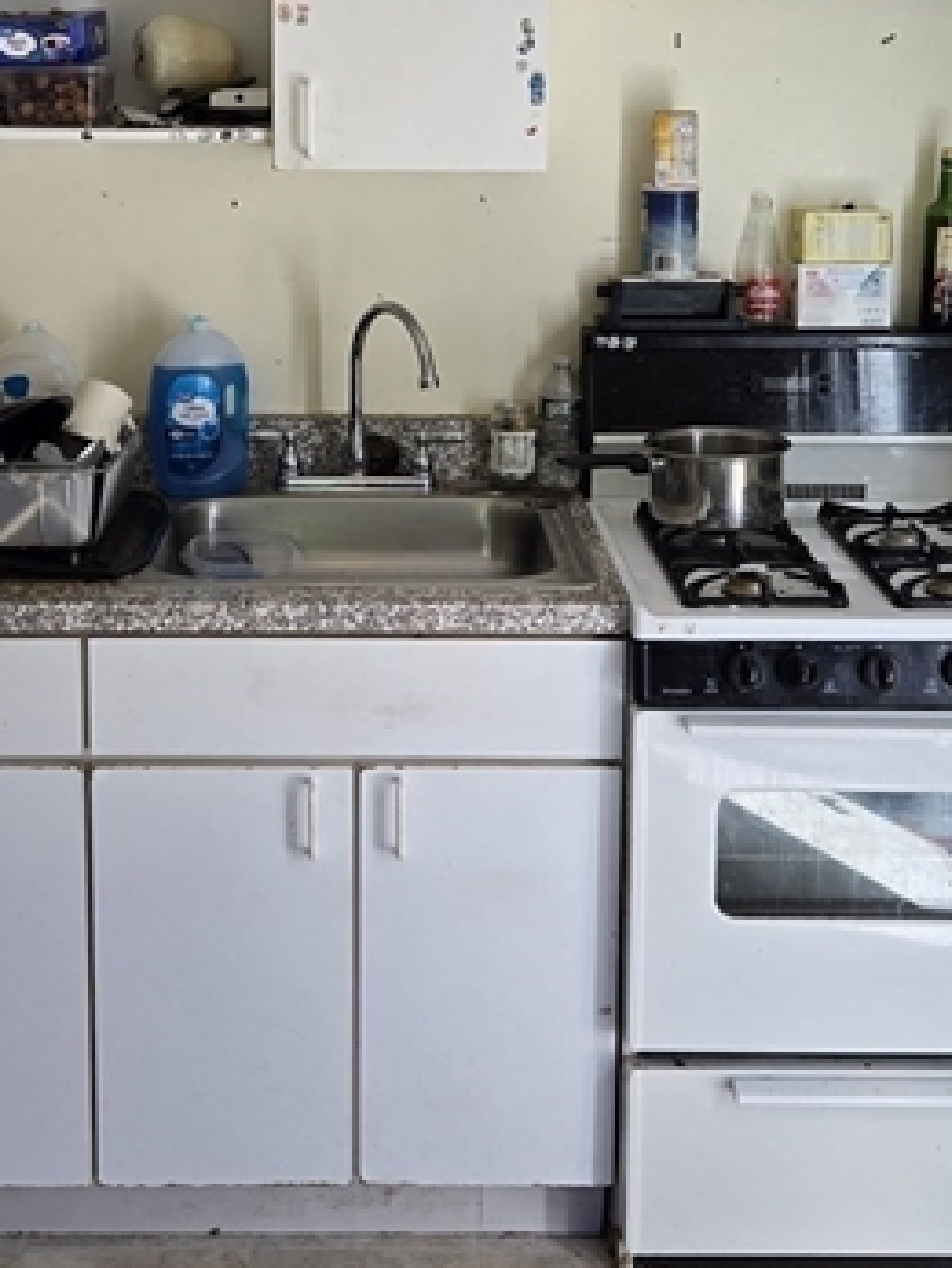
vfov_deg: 36.7
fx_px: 1868
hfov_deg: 28.5
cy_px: 337
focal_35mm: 51
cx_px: 373
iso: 50
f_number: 1.8
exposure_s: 1/120
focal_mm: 5.4
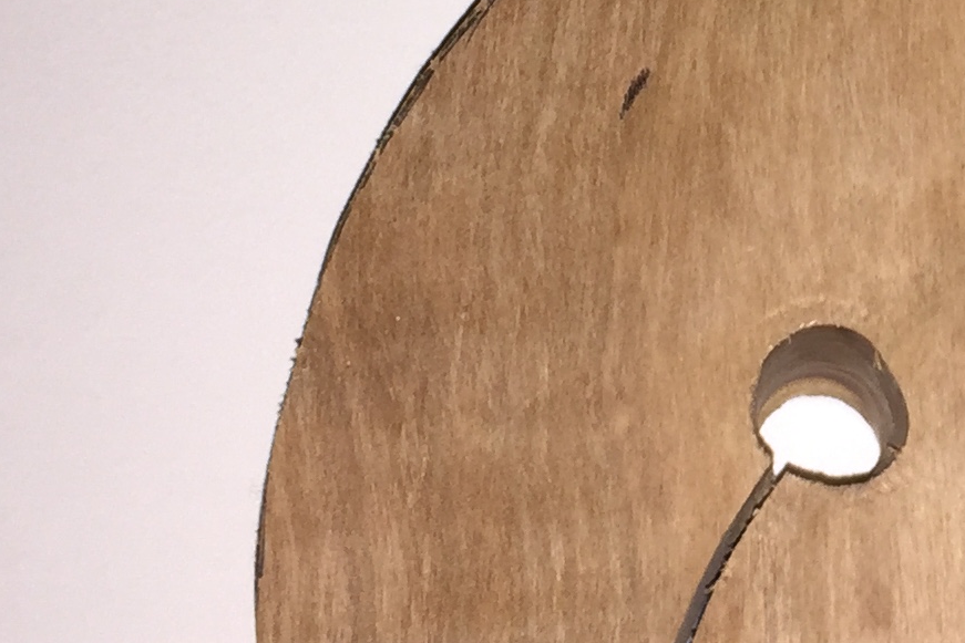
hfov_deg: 16.9
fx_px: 3029
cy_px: -189
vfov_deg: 11.8
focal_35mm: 113
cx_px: 1305
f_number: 2.2
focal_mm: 4.15
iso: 32
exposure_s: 1/57
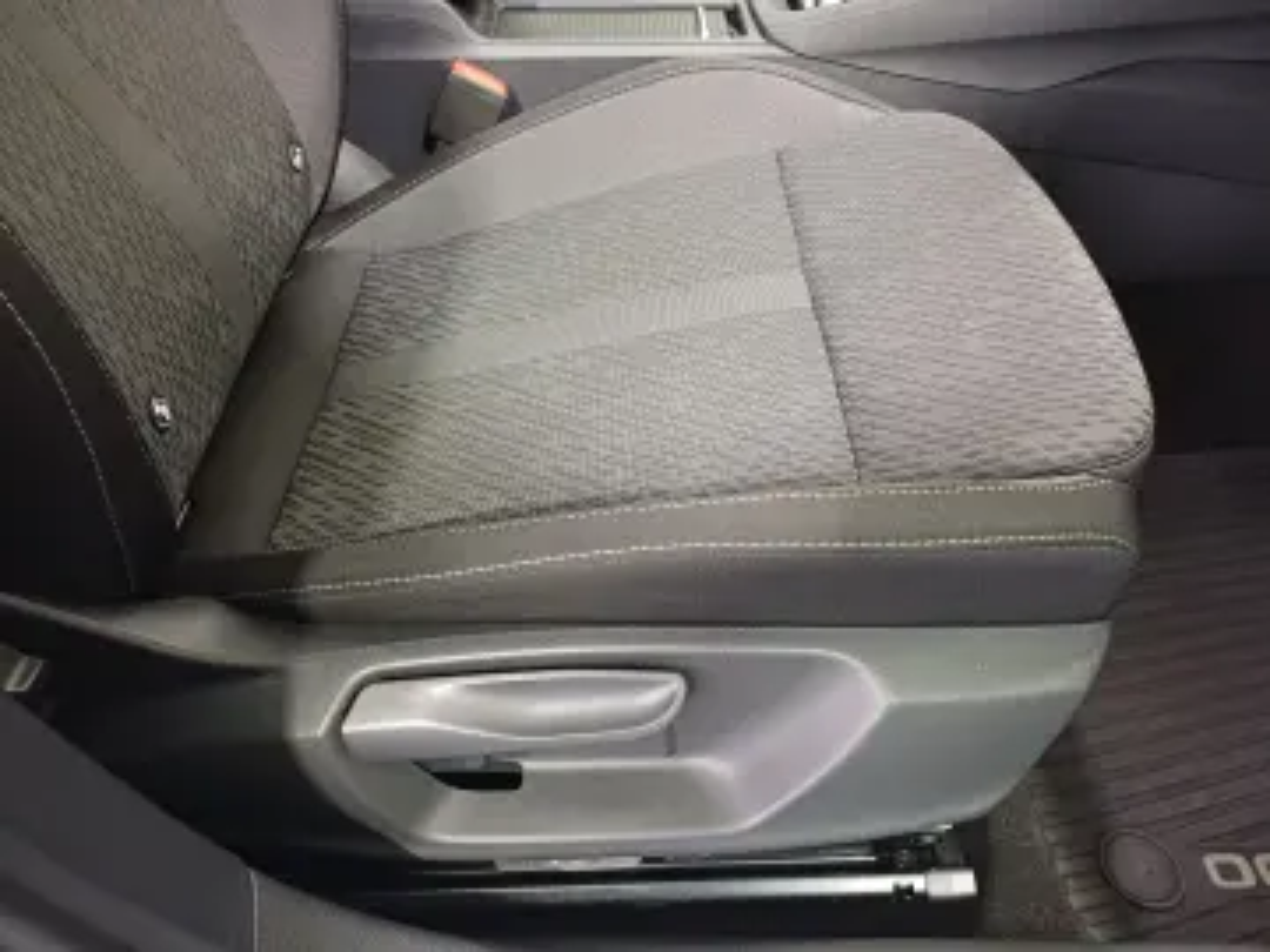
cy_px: 476
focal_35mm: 25
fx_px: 917
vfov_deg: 54.9
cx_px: 635
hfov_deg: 69.4
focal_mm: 4.65
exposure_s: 1/25
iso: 640
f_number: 1.8
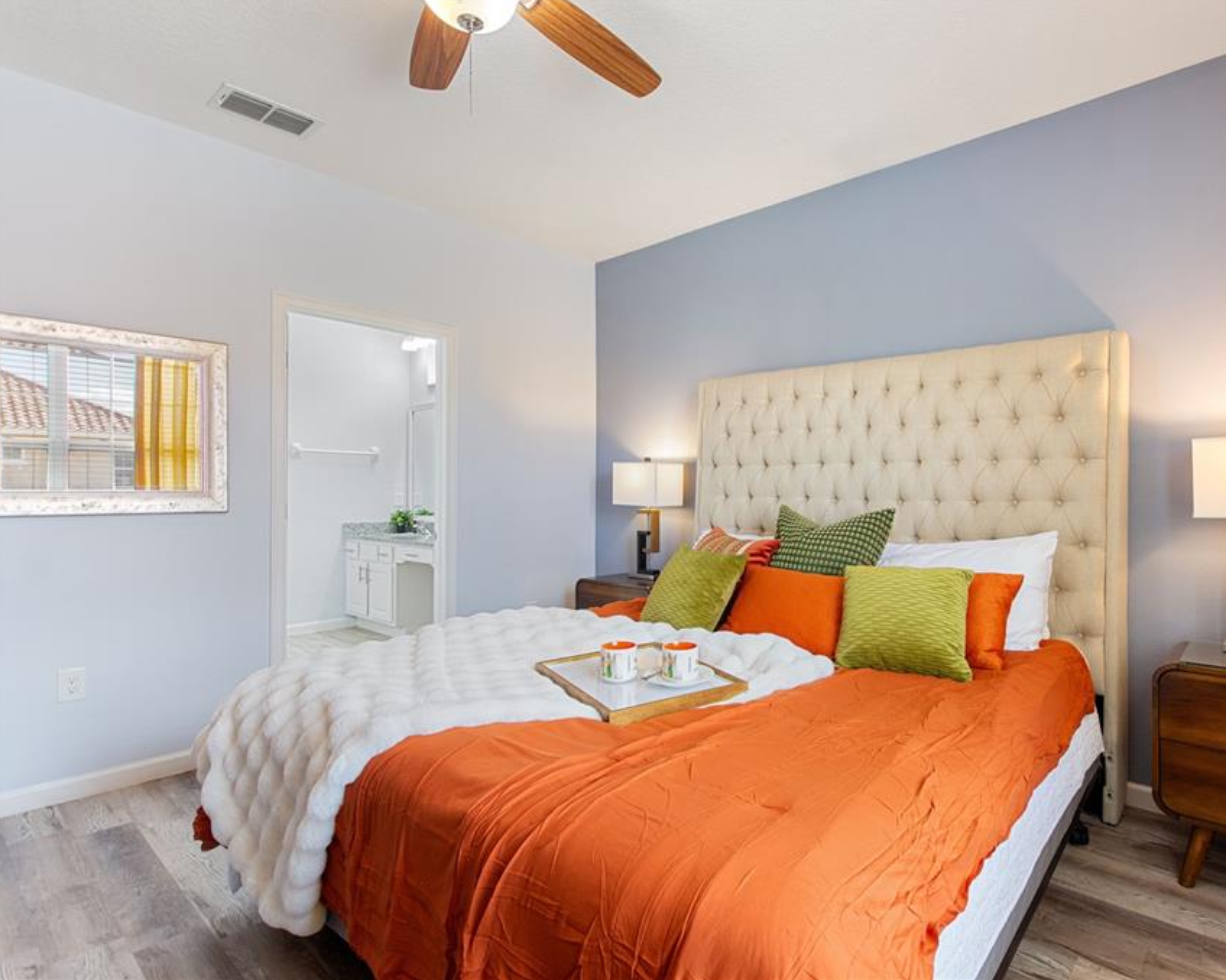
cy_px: 489
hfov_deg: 88.6
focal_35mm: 17
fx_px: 617
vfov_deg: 77.0
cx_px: 733
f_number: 4.5
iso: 400
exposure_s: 1/20
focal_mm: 10
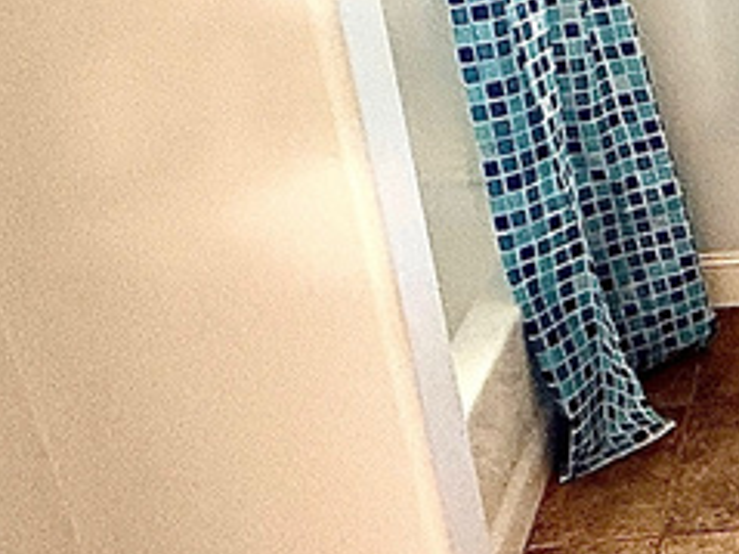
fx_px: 1280
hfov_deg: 25.4
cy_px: 121
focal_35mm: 60
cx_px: 1067
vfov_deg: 24.1
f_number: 2.2
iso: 160
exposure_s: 1/99
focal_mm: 2.22
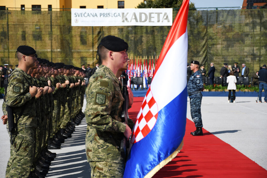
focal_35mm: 112
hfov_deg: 18.3
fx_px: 831
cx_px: 134
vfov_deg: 12.2
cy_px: 89
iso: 400
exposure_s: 1/4000
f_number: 5.6
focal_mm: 75
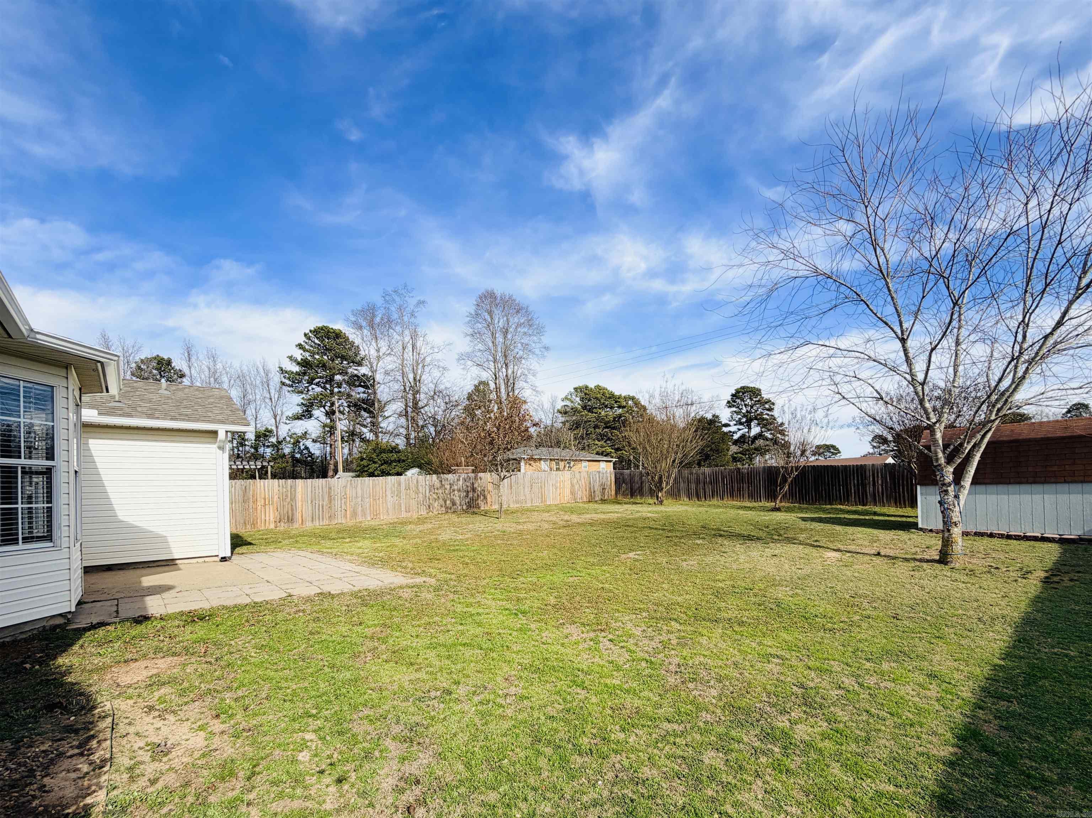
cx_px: 546
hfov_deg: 102.1
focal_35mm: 14
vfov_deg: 85.7
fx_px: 442
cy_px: 409
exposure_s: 1/864
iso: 20
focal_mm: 2.22
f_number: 2.2
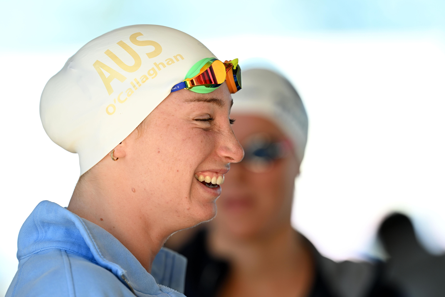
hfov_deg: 5.2
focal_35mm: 400
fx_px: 4944
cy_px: 148
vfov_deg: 3.4
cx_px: 222
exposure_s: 1/640
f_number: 4
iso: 400
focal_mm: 400
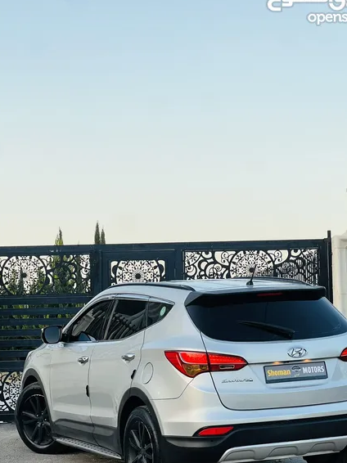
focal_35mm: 98
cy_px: 259
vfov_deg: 20.0
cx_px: 186
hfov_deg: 15.1
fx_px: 1311
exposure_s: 1/99
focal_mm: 9
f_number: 2.8
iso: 80
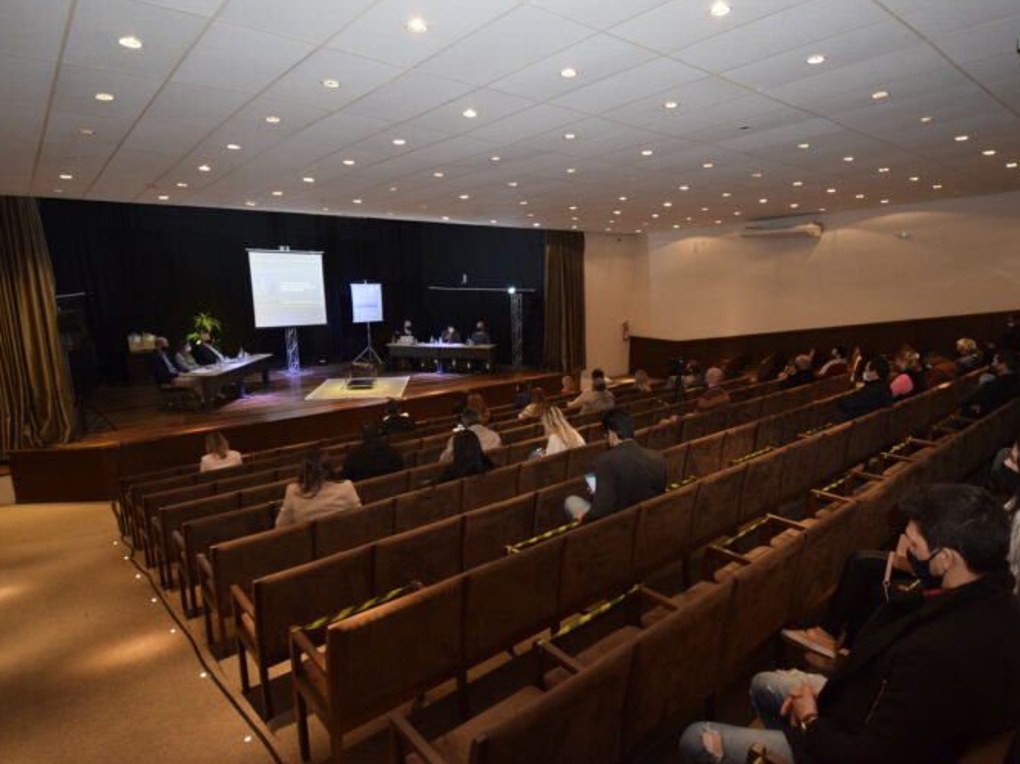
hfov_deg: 81.6
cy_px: 388
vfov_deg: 65.9
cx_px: 549
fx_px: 589
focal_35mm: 20
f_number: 4
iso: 1250
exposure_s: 1/60
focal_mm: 12
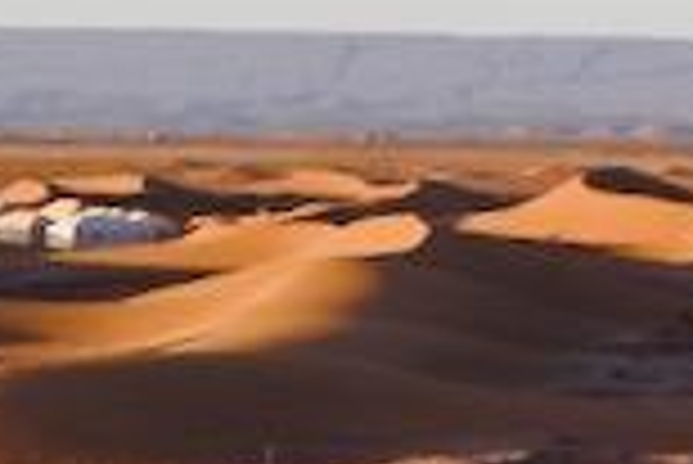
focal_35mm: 171
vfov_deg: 8.0
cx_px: 1940
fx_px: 3295
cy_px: 50
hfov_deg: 9.8
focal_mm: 16
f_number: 5.6
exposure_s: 1/250
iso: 110
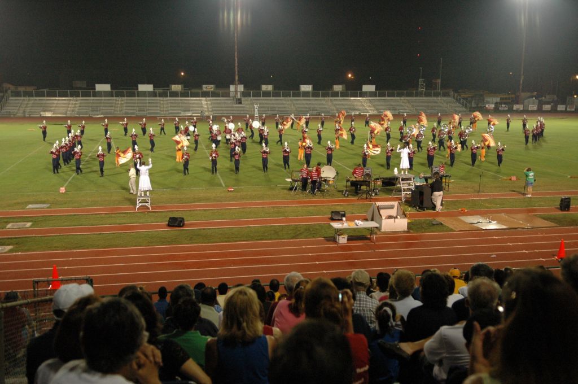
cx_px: 289
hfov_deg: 53.2
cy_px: 192
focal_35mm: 36
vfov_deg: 36.8
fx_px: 577
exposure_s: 1/60
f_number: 2.8
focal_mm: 24
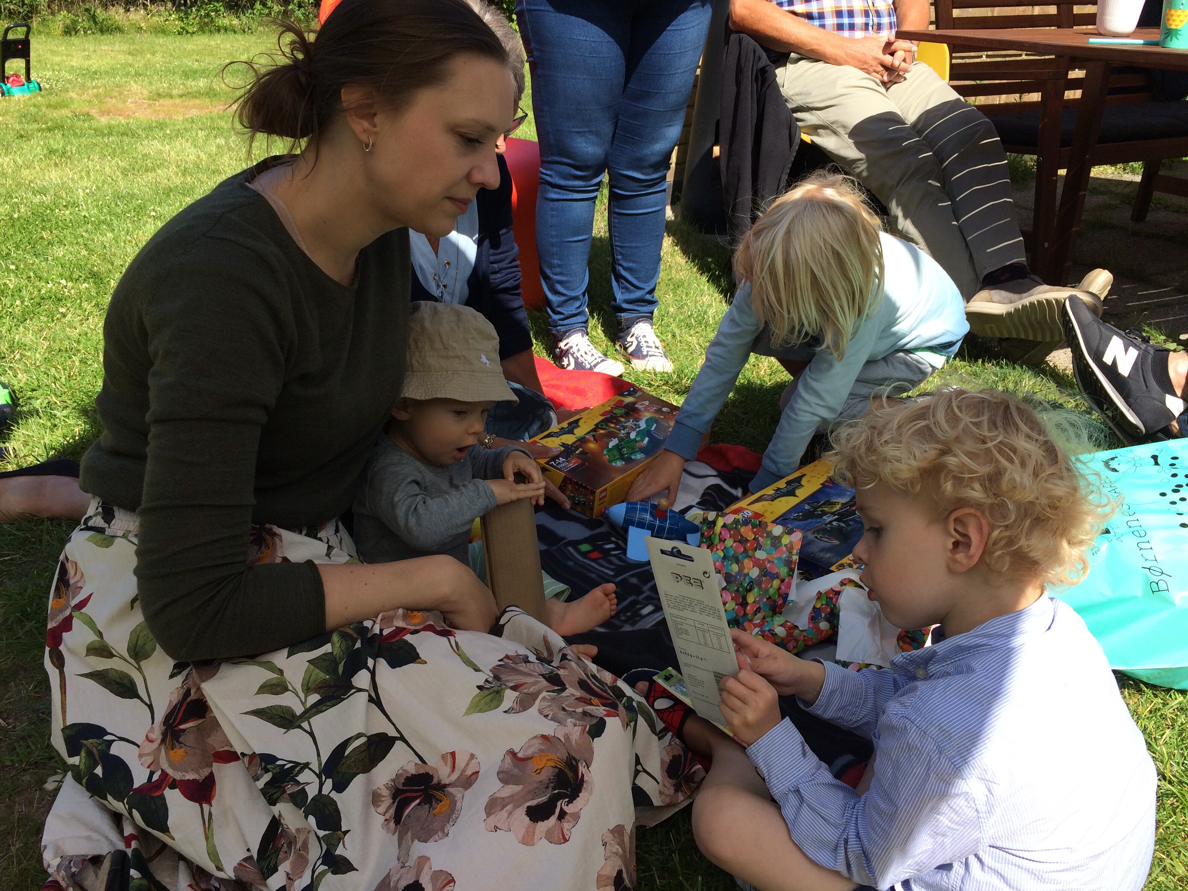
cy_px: 443
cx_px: 593
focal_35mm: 30
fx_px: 1030
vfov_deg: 46.8
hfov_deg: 60.0
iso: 32
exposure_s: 1/1282
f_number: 2.2
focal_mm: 4.15
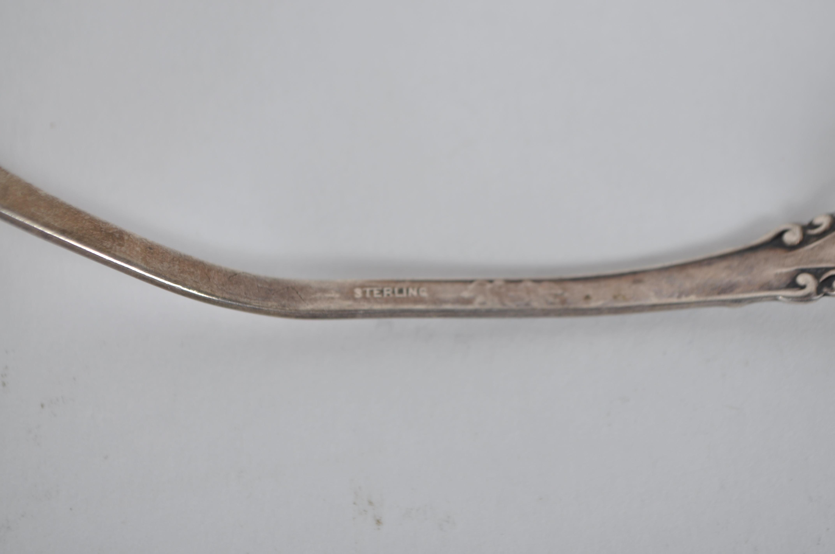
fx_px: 1911
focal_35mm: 82
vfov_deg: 16.5
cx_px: 418
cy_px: 277
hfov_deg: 24.6
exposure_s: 1/125
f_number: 9
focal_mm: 55
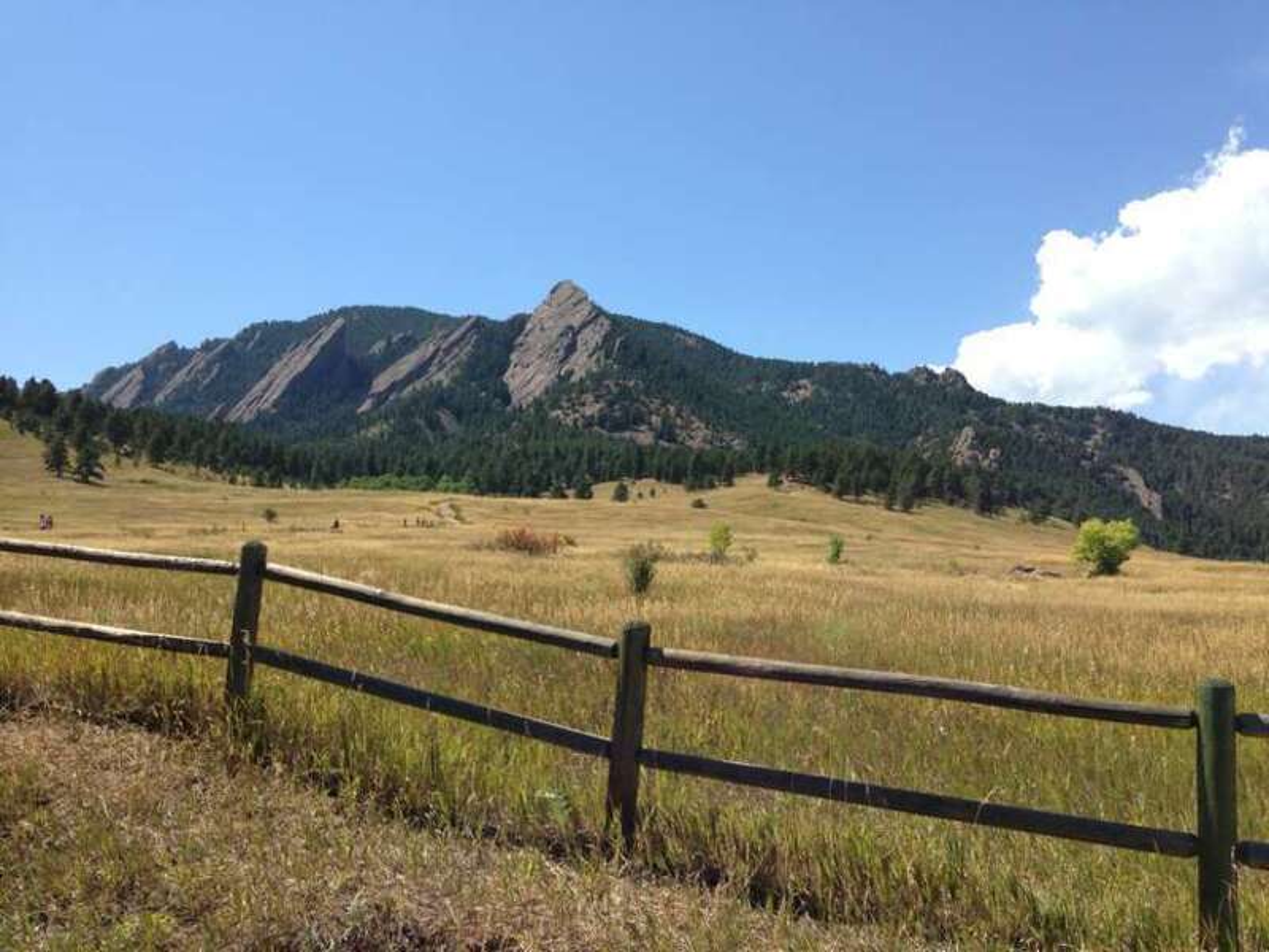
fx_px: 1210
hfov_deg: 55.4
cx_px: 634
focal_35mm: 33
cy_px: 476
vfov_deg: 42.9
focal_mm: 4.13
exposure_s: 1/1085
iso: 50
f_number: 2.4
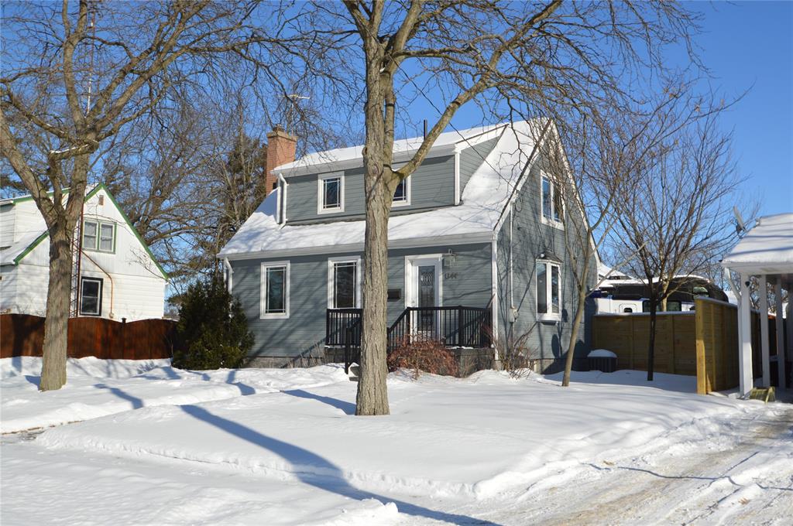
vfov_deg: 36.8
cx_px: 396
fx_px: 792
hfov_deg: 53.2
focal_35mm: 36
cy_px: 263
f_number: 9
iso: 100
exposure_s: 1/320
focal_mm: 24
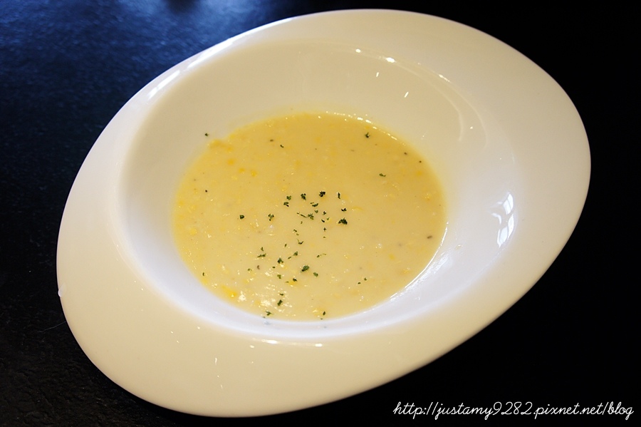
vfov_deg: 39.9
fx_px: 587
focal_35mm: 33
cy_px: 214
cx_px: 320
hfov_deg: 57.2
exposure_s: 1/40
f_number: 4
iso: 500
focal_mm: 22
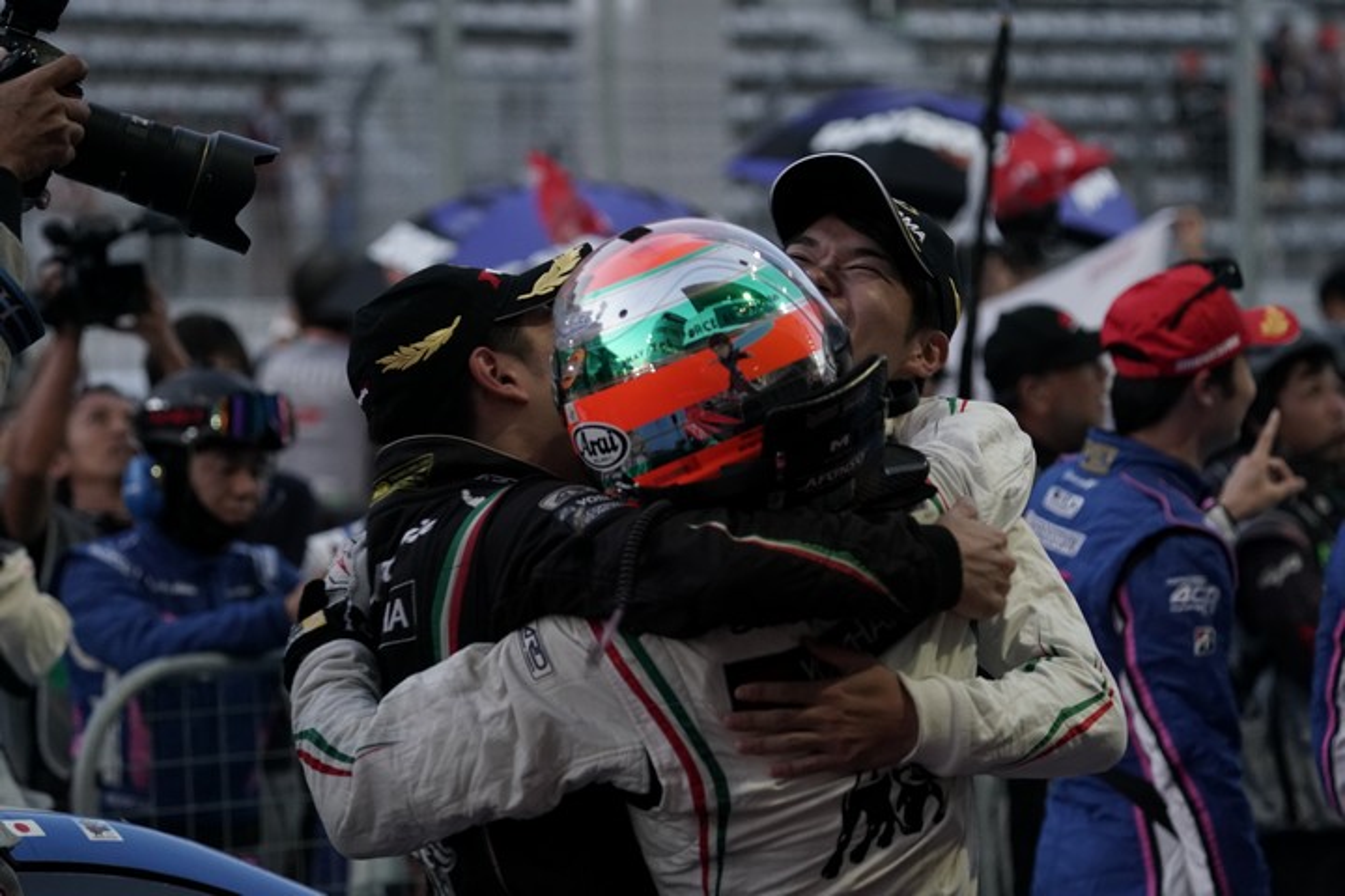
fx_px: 7472
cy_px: 448
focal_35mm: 200
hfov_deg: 10.3
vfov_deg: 6.9
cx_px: 672
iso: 3200
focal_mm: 200
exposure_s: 1/200
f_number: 6.3
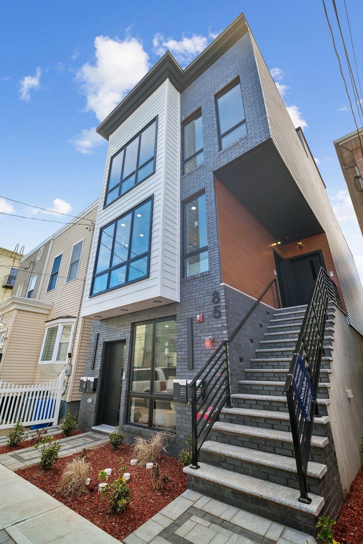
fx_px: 363
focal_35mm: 24
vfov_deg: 73.7
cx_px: 182
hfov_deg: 53.1
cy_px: 272
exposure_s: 1/250
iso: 640
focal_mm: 24
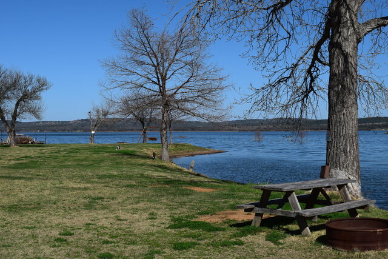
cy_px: 130
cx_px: 194
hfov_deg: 36.9
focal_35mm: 54
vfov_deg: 25.1
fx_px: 582
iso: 200
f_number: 11
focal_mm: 36
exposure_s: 1/640
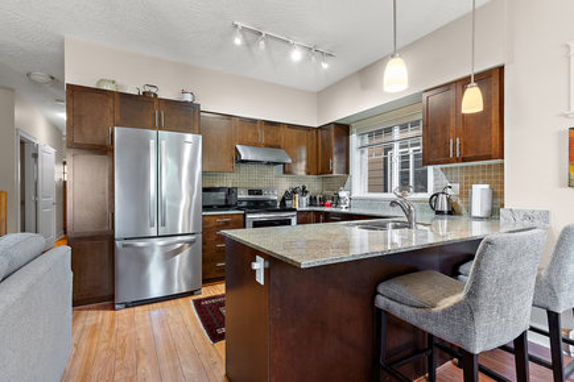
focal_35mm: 17
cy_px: 191
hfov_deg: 93.3
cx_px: 287
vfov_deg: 70.4
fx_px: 271
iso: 640
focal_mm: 17
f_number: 9
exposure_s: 1
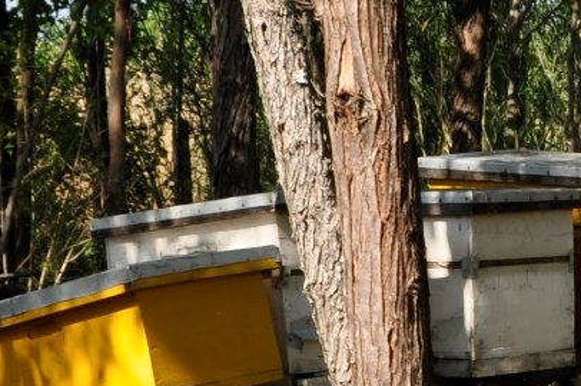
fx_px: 2241
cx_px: 633
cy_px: 100
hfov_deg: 14.4
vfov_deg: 9.8
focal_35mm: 139
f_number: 7.1
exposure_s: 1/200
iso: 200
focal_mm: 18
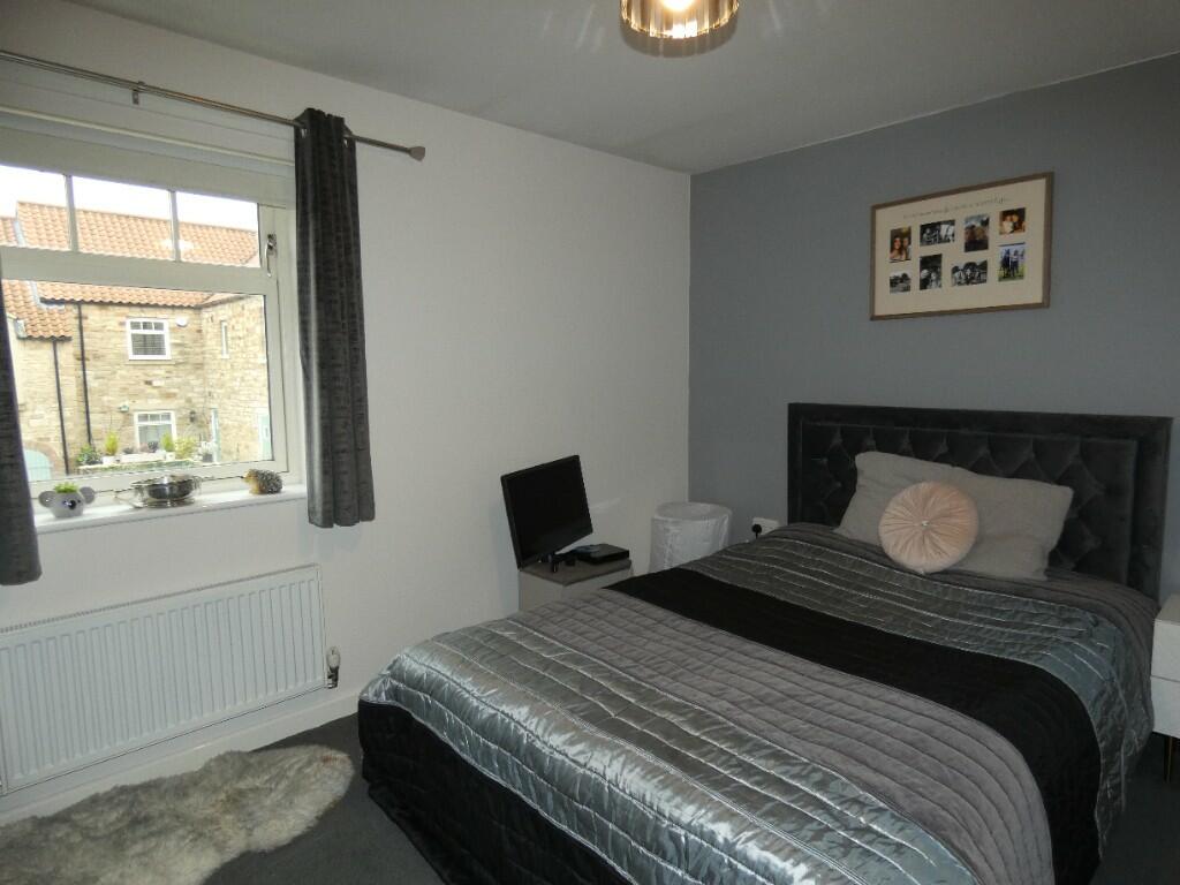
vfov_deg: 66.0
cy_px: 442
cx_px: 590
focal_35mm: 20
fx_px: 682
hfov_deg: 81.7
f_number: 2.8
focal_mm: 3.6
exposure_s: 1/60
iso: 125
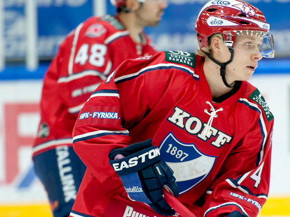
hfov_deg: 6.3
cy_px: 137
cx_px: 195
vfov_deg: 4.7
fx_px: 2629
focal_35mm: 314
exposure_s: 1/800
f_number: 3.2
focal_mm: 200
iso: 2000
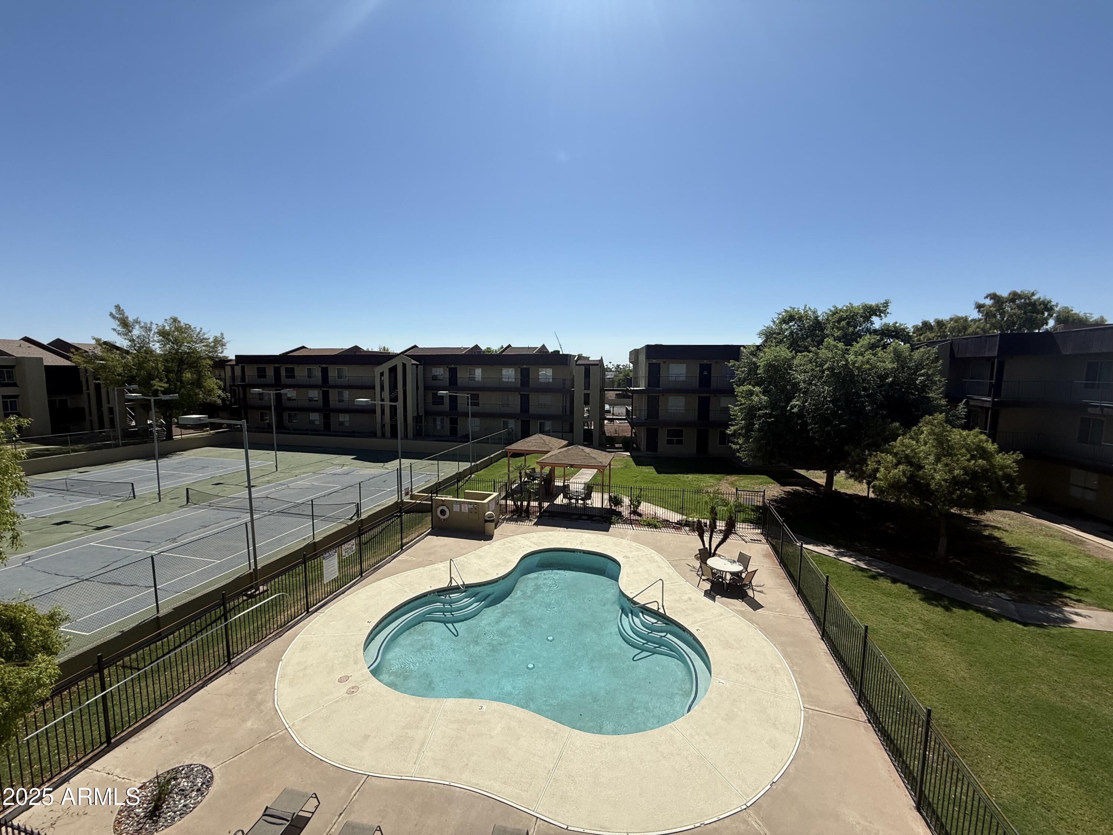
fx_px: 450
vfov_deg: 85.7
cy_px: 418
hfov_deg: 102.1
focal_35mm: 14
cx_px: 556
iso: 50
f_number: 2.2
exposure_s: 1/3125
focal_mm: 2.22
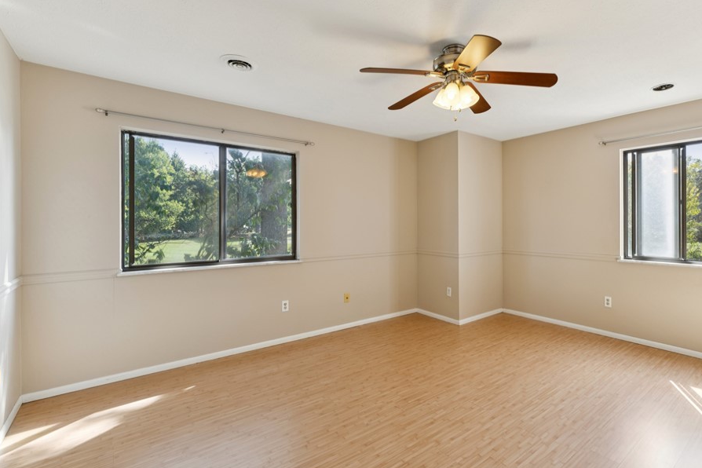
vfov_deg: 70.4
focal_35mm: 17
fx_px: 331
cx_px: 425
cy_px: 232
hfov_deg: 91.9
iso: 250
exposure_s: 1/60
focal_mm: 14
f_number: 5.6
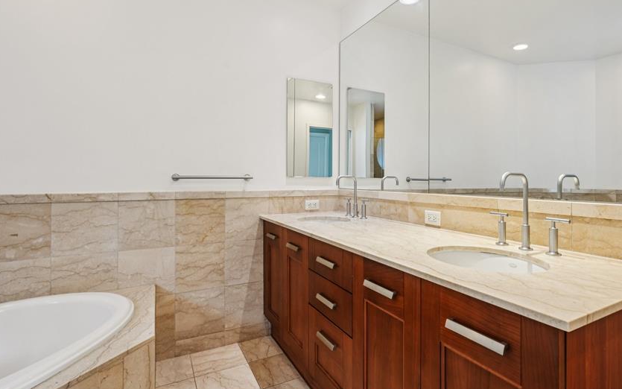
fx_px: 339
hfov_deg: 84.6
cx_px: 352
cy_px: 177
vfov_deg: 59.6
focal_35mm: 20
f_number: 8
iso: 400
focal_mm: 16
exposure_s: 1/20
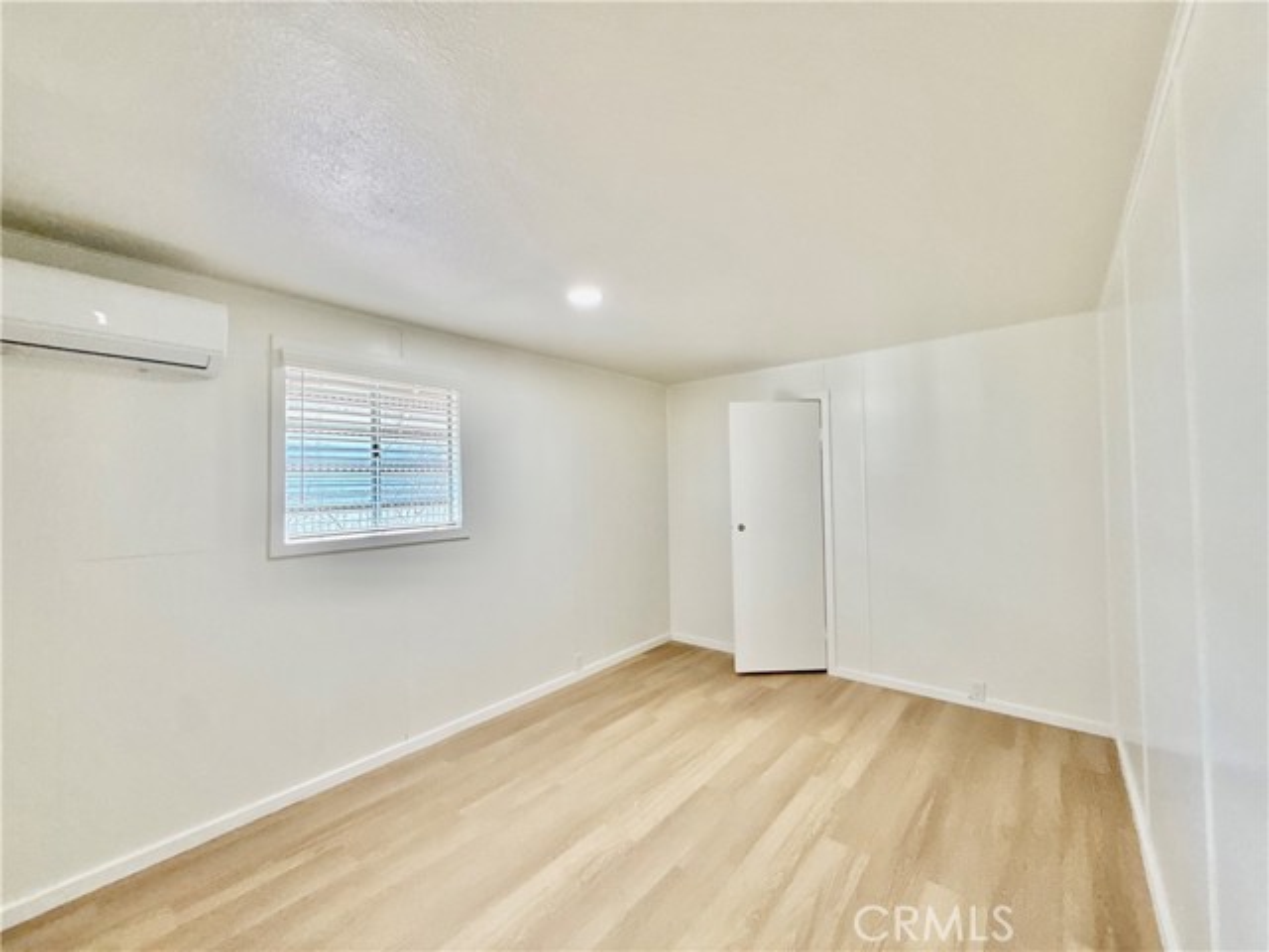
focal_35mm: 14
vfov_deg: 85.7
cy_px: 476
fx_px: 513
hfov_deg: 102.1
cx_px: 634
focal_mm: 2.22
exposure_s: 1/120
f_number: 2.2
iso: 200
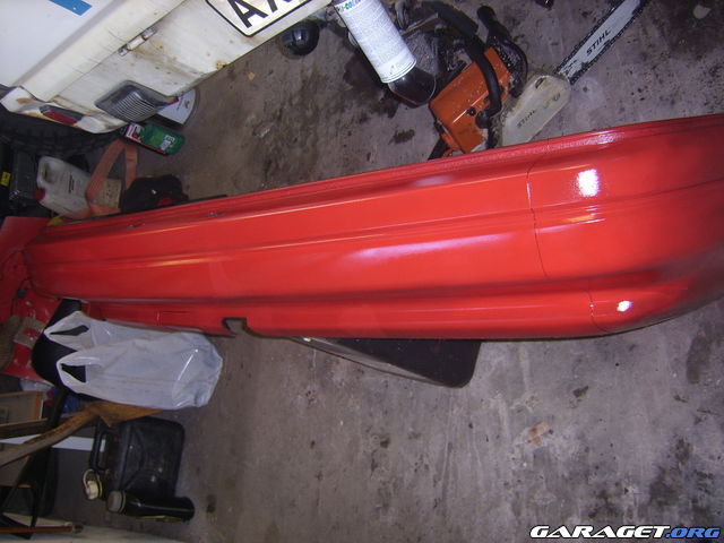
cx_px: 362
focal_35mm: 35
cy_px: 272
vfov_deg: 40.7
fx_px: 732
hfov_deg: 52.6
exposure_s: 1/30
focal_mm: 5.95
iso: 100
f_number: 2.8
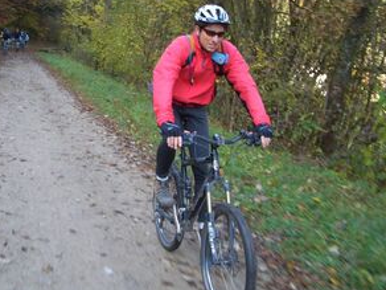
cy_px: 99
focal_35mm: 48
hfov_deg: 39.6
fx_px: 535
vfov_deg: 30.1
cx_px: 167
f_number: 2.6
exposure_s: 1/125
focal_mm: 5.8
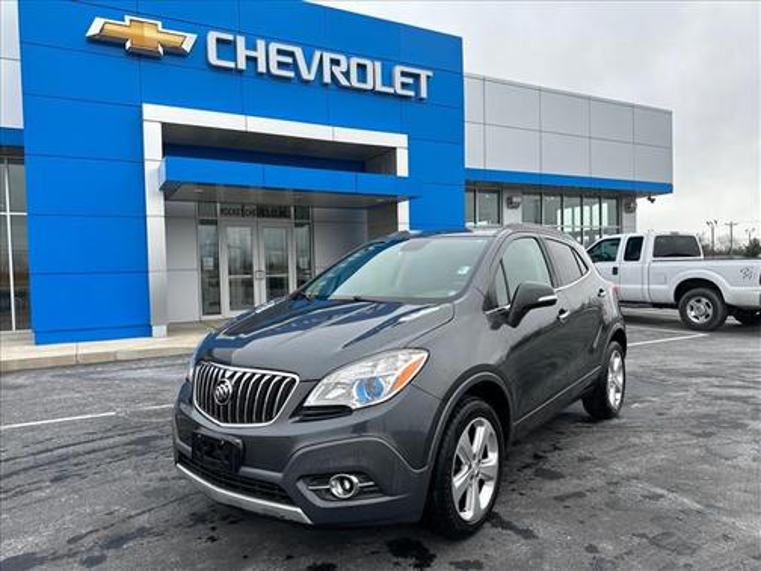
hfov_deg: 71.6
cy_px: 286
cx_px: 380
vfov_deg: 56.8
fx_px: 528
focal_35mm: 24
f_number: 1.78
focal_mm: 6.86
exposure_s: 1/864
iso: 80
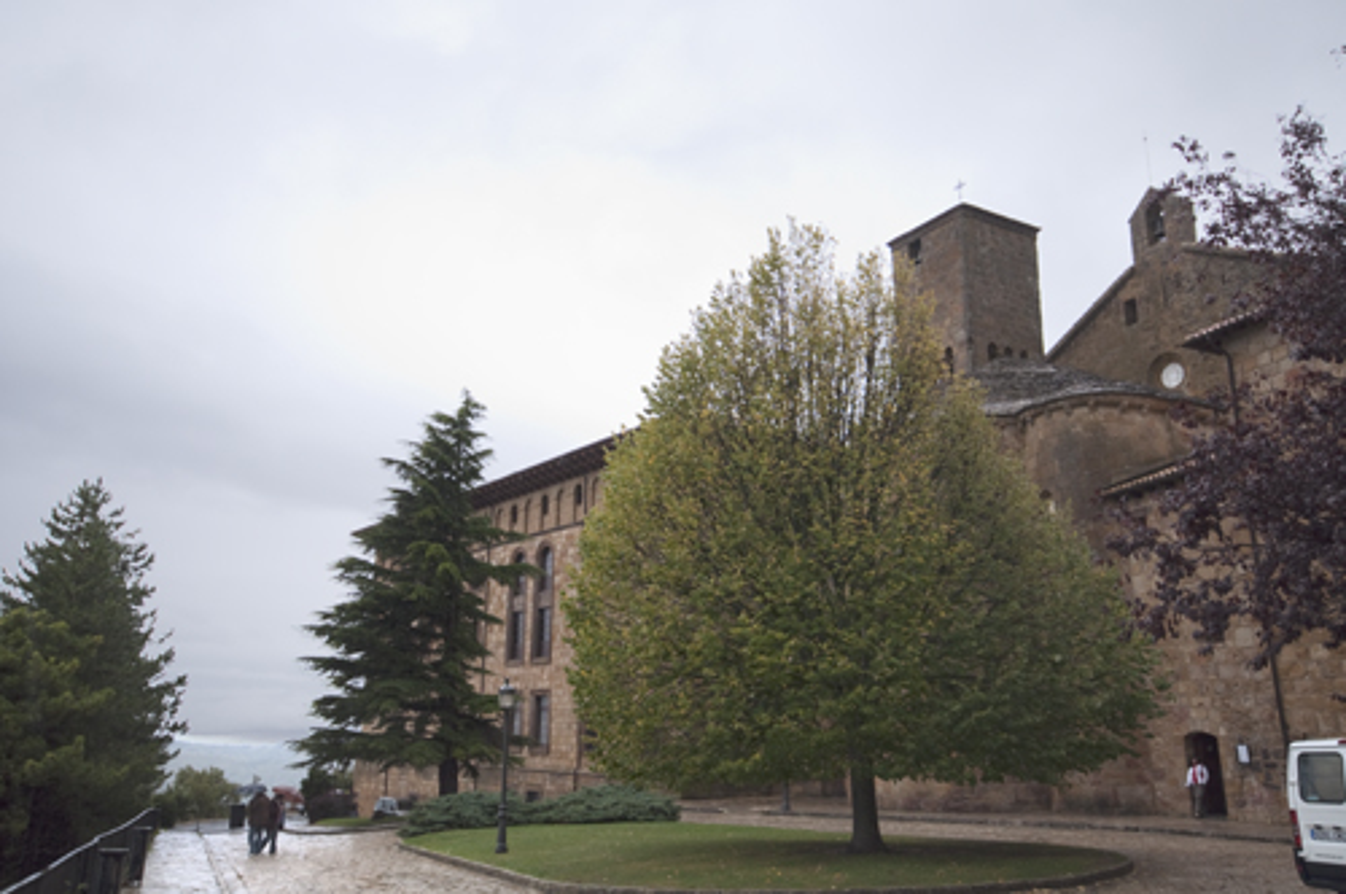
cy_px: 447
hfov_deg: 62.0
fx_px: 1120
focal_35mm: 30
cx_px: 673
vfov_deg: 43.5
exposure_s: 1/125
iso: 200
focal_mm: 20
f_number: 5.6
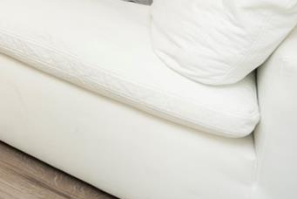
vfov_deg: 13.7
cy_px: -261
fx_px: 619
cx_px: -362
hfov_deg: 16.5
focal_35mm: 75
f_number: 4
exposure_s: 1/30
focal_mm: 16
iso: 64
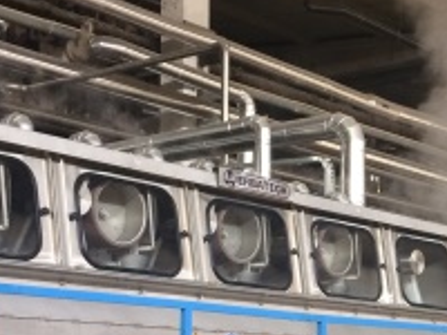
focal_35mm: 87
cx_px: 402
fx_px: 1123
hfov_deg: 22.0
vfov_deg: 16.6
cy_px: 339
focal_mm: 4.15
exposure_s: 1/33
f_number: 2.2
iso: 64
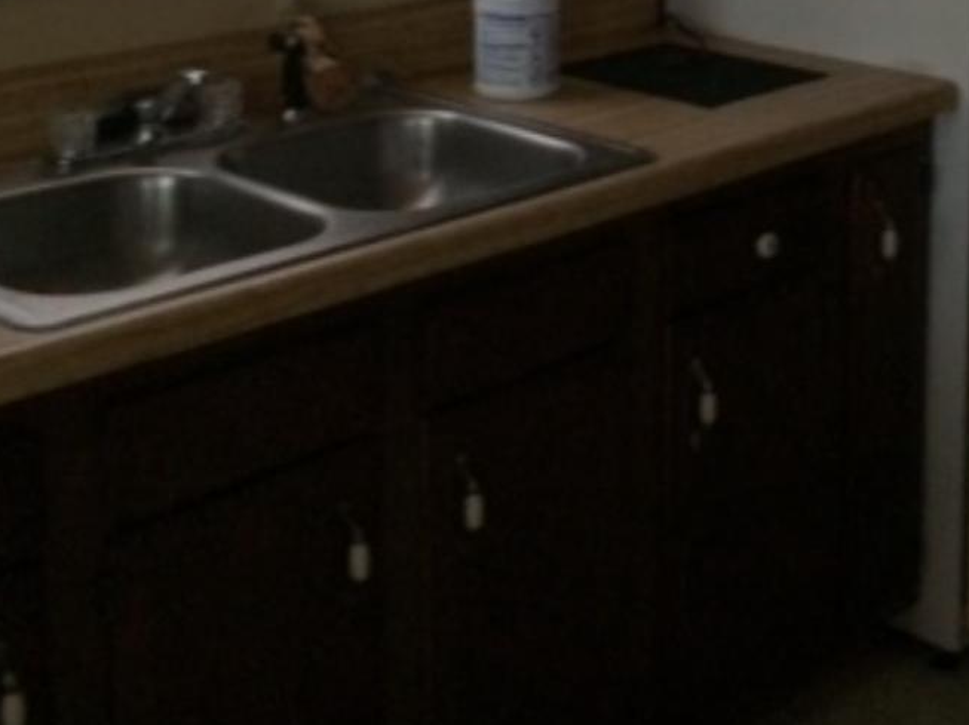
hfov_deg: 29.9
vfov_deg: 21.8
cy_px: -46
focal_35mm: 64
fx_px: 1791
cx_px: 703
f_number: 2.2
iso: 320
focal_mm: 4.15
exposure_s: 1/15
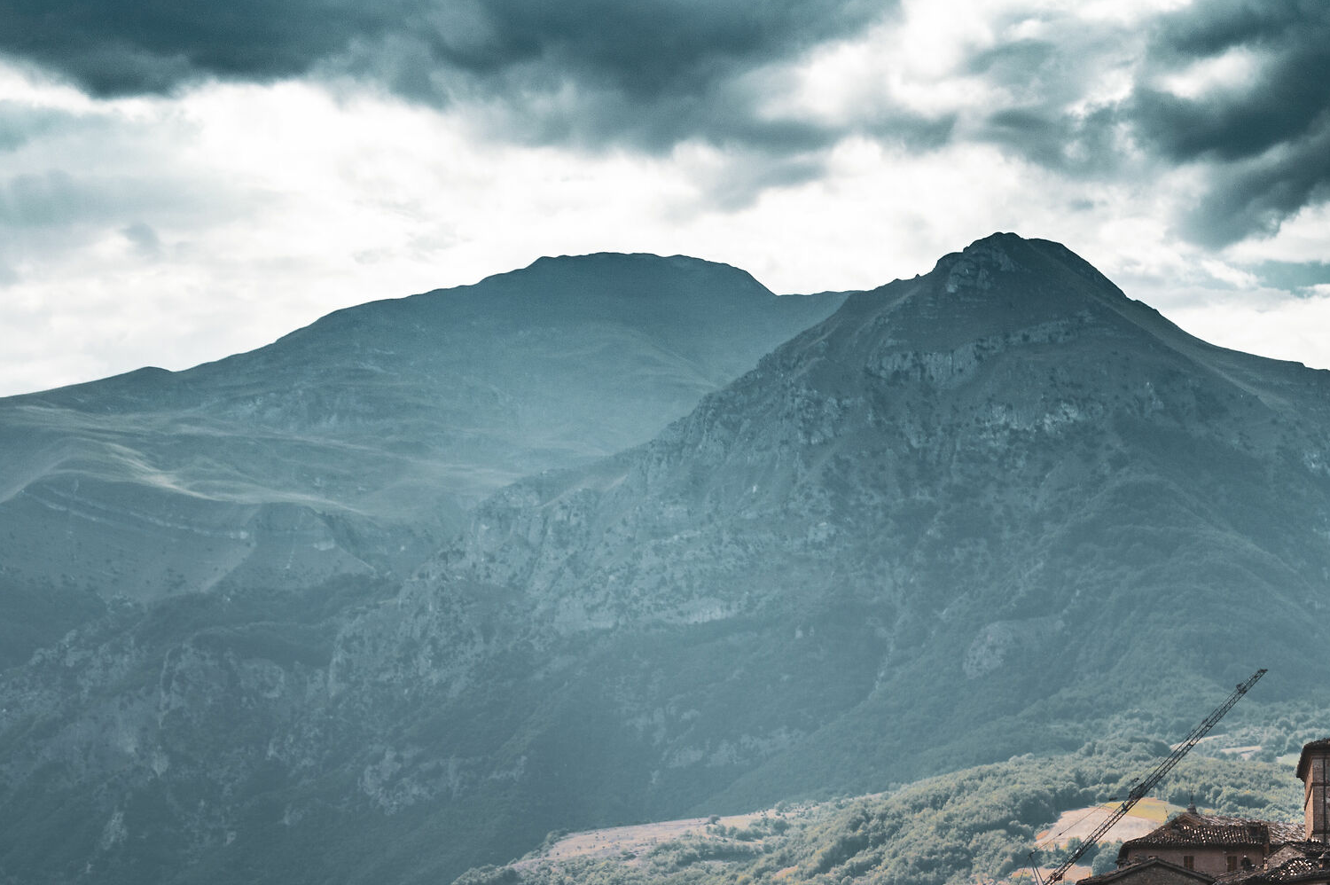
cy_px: 699
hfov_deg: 17.0
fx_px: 4430
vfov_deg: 11.4
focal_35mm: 120
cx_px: 950
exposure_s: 1/250
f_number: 8
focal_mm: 50
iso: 100
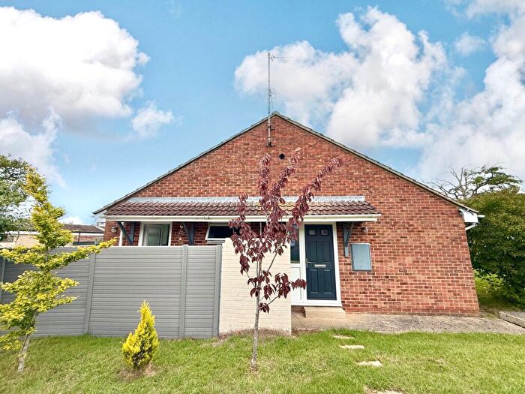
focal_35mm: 14
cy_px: 197
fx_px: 212
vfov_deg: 85.7
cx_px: 262
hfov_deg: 102.1
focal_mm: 2.22
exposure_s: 1/266
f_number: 2.2
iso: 64
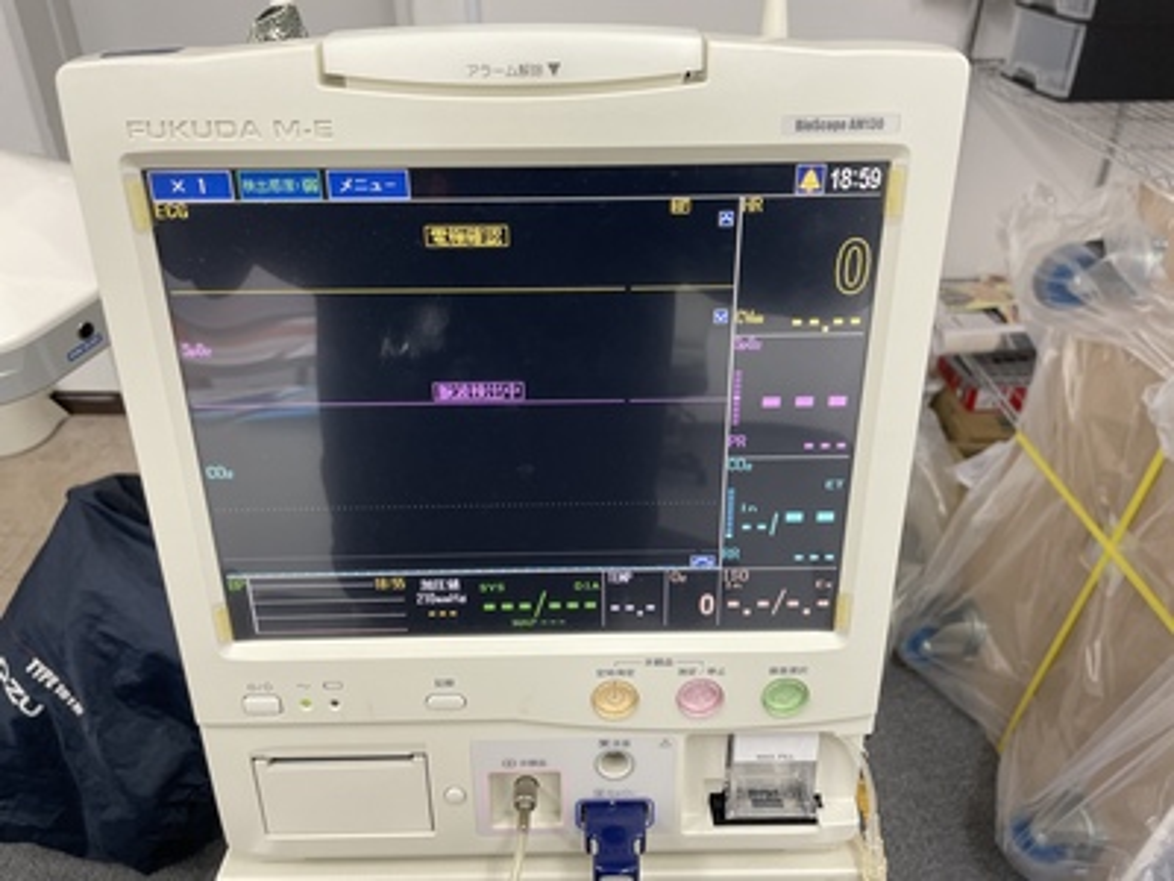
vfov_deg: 53.1
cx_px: 587
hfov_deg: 67.3
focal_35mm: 26
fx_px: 882
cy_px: 440
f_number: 1.6
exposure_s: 1/100
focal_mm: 4.2
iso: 125
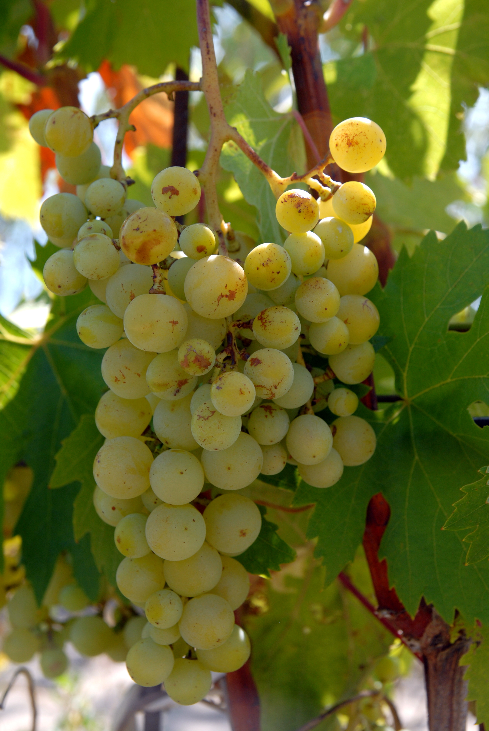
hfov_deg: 19.8
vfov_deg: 29.2
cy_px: 366
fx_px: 1402
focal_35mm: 69
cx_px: 244
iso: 200
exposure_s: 1/200
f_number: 7.1
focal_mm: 46
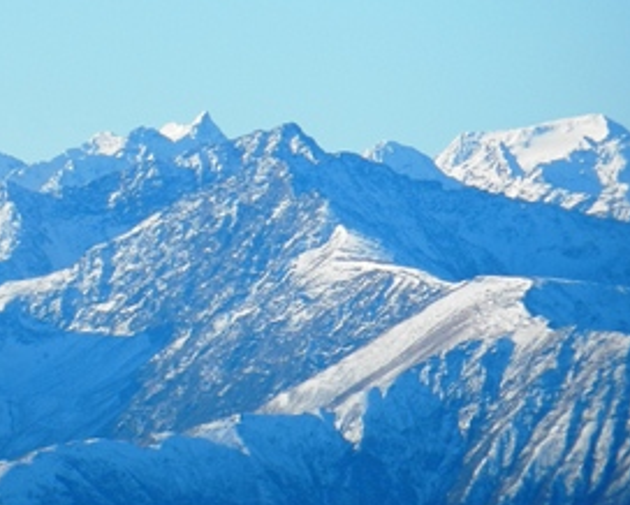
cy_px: 16
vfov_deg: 2.0
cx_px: -79
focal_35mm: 775
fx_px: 14461
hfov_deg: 2.5
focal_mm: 60.8
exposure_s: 1/640
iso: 160
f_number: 5.3
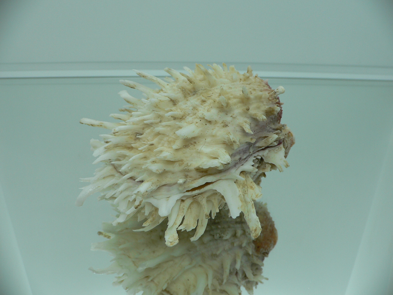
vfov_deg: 40.7
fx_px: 397
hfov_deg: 52.6
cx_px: 196
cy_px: 148
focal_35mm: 35
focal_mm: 4.6
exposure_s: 1/80
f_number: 2.8
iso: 80
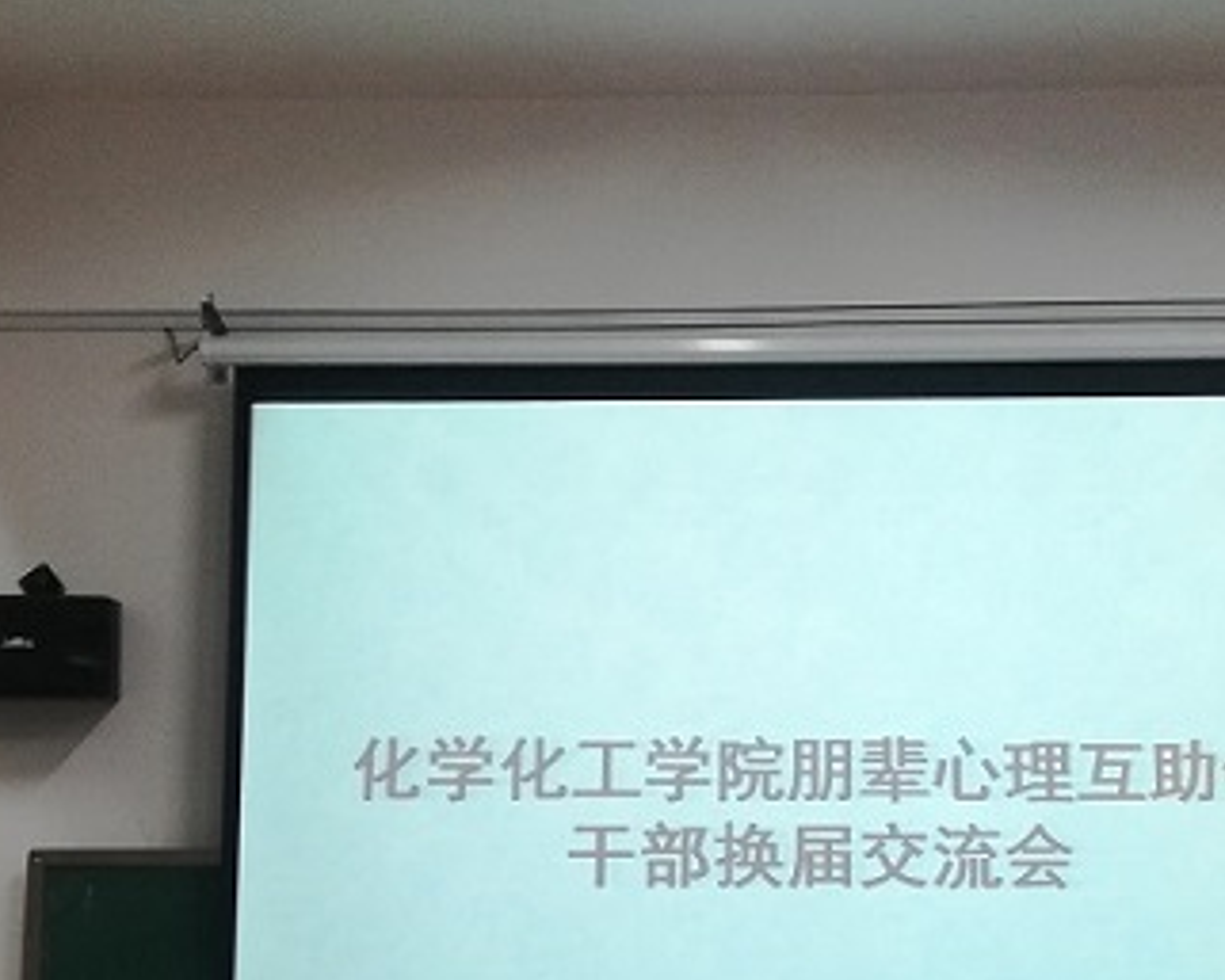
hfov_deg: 25.0
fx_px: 2756
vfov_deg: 20.1
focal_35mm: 76
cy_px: 696
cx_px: 546
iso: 160
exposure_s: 1/33.3
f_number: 2.2
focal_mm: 3.81
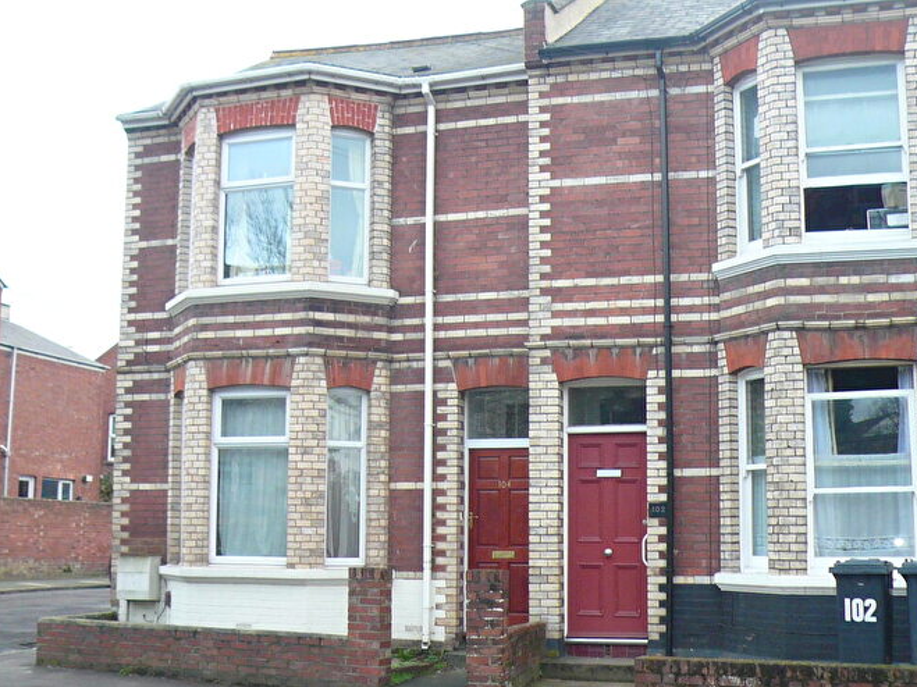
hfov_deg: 37.5
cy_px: 354
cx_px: 462
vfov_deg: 28.6
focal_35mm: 51
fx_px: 1351
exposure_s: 1/160
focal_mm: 5.2
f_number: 2.9
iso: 100
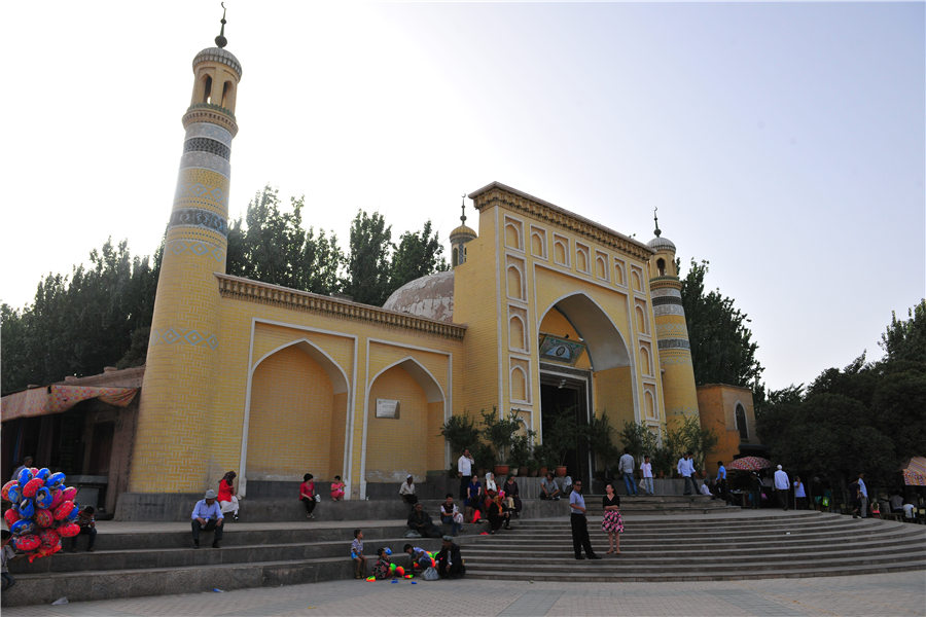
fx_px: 617
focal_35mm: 24
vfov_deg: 53.1
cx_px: 463
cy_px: 308
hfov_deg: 73.7
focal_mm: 24
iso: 640
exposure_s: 1/1600
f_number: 6.3
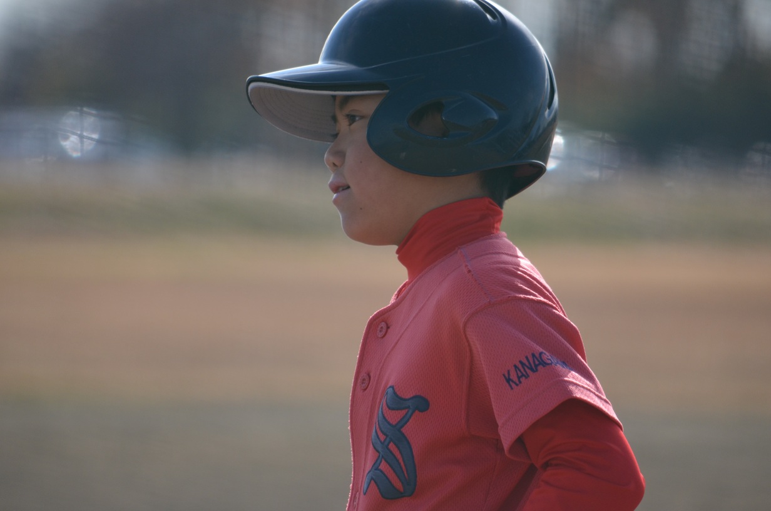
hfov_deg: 4.6
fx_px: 9618
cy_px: 256
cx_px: 386
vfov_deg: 3.0
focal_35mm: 450
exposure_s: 1/1250
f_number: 5.6
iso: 400
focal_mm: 300
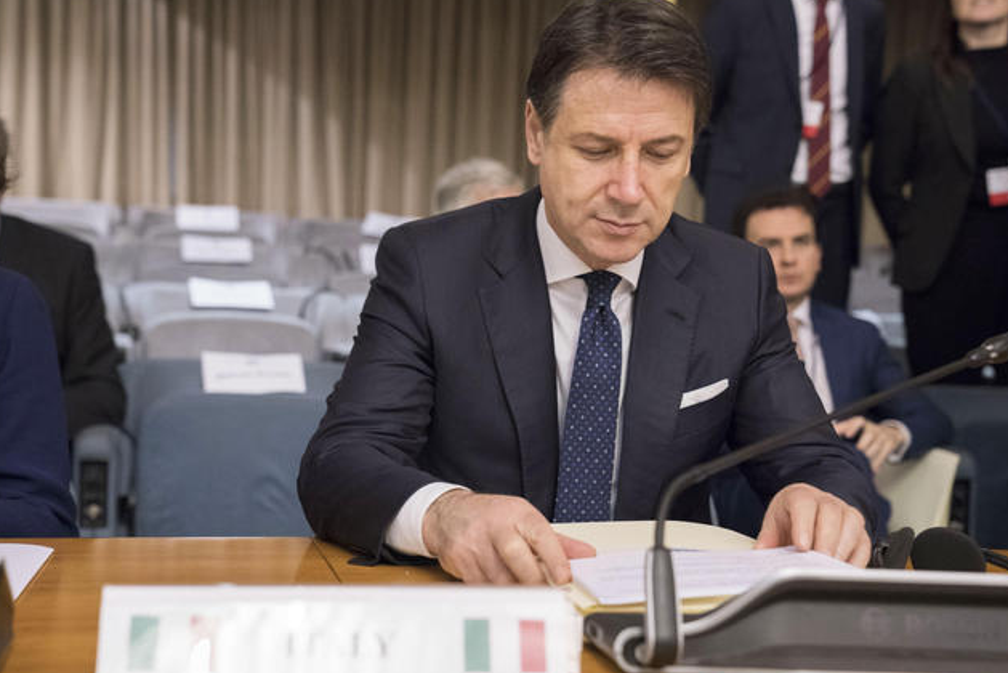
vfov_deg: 23.0
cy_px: 353
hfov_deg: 33.9
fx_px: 1653
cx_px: 503
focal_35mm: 59
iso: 6400
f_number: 4
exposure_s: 1/160
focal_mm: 53
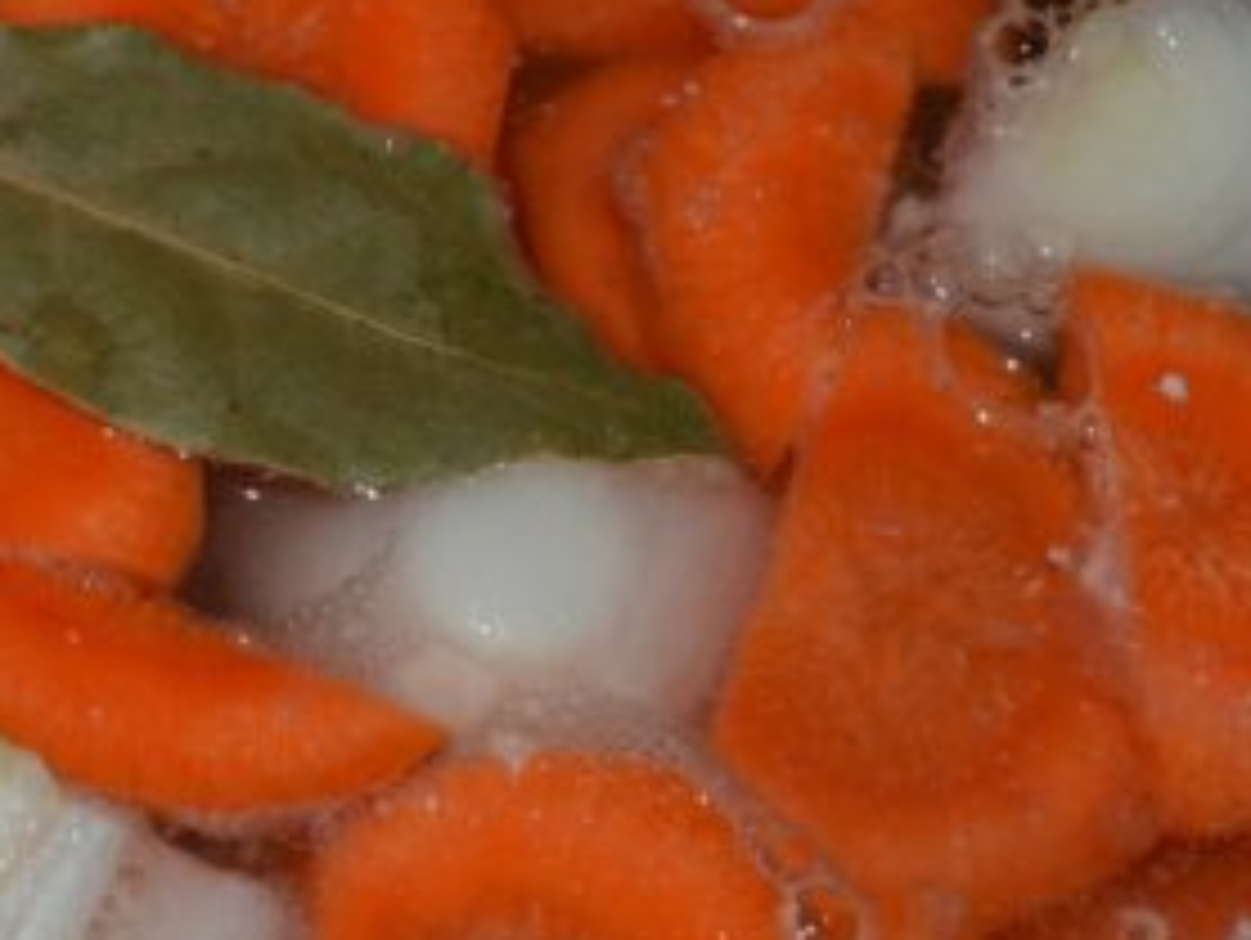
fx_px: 4196
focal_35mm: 116
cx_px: -117
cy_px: 501
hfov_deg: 16.5
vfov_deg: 12.8
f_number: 8
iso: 100
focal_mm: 32
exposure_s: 1/60
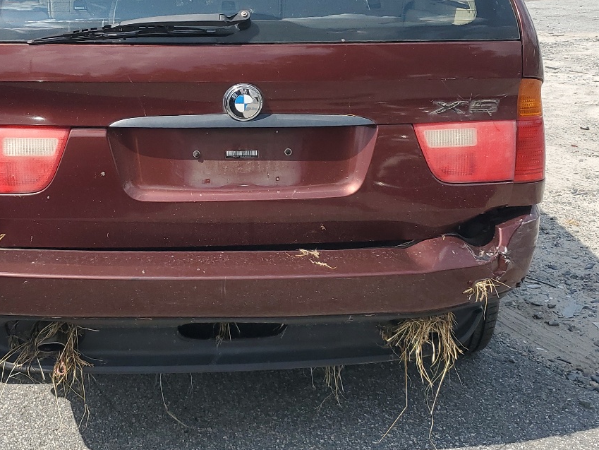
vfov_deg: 29.5
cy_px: 162
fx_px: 848
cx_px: 234
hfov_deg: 38.7
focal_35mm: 49
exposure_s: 1/2500
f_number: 1.5
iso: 50
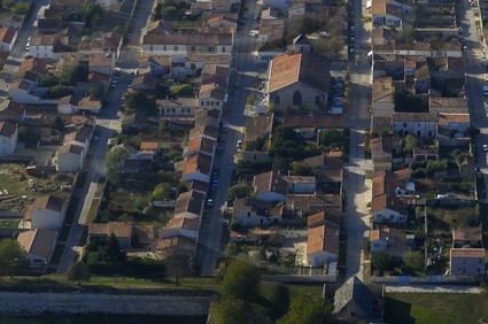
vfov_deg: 8.5
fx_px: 2139
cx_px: 385
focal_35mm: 158
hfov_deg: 13.0
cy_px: -136
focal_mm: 28
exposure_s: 1/500
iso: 100
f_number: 5
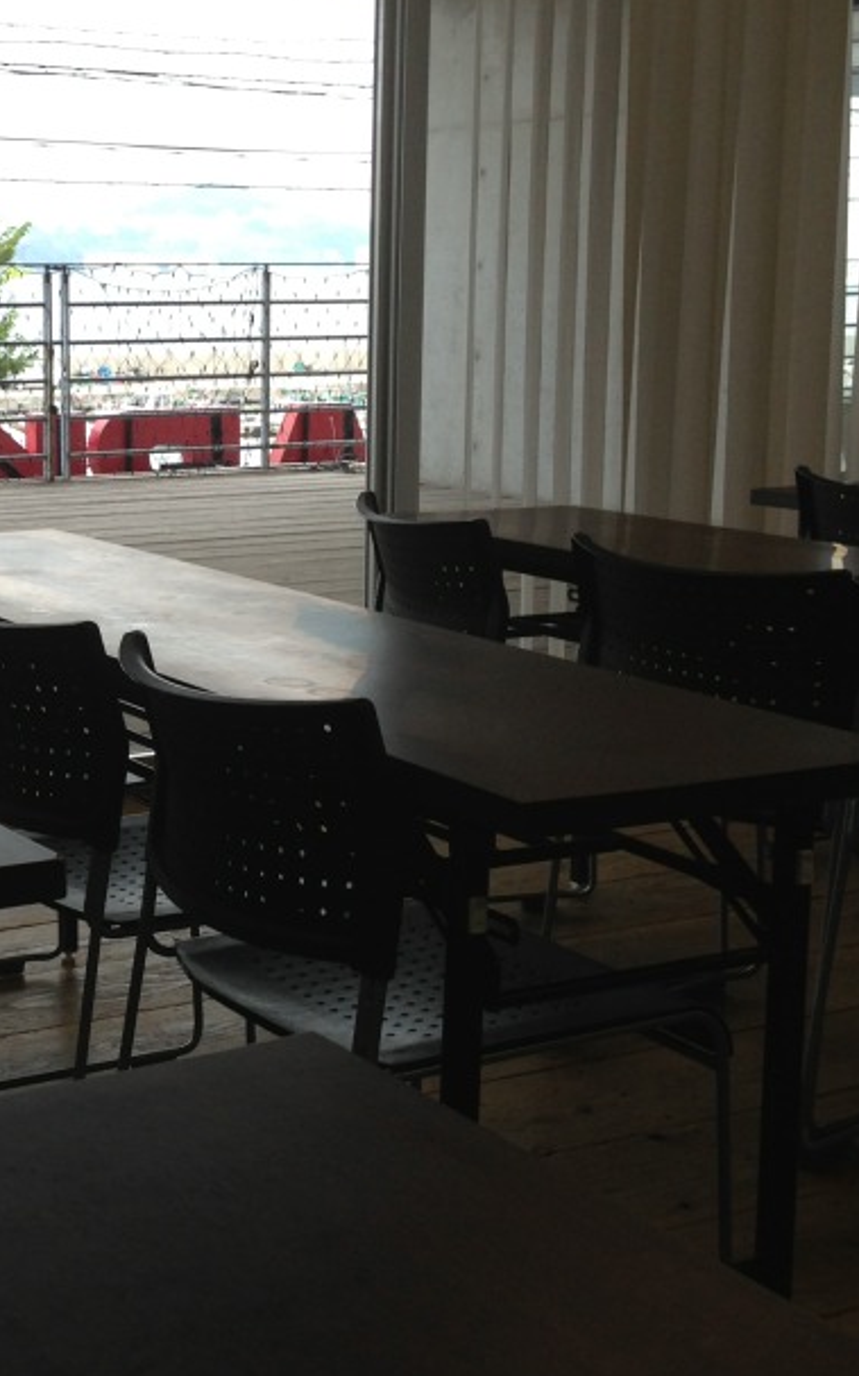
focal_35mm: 59
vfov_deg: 34.5
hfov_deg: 21.3
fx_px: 2212
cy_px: 598
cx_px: 14
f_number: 2.4
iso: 50
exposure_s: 1/190
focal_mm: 4.13
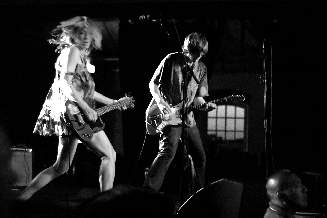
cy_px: 109
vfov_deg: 18.2
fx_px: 681
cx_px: 164
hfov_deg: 27.0
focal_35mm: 75
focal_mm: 50
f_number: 1.8
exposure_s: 1/80
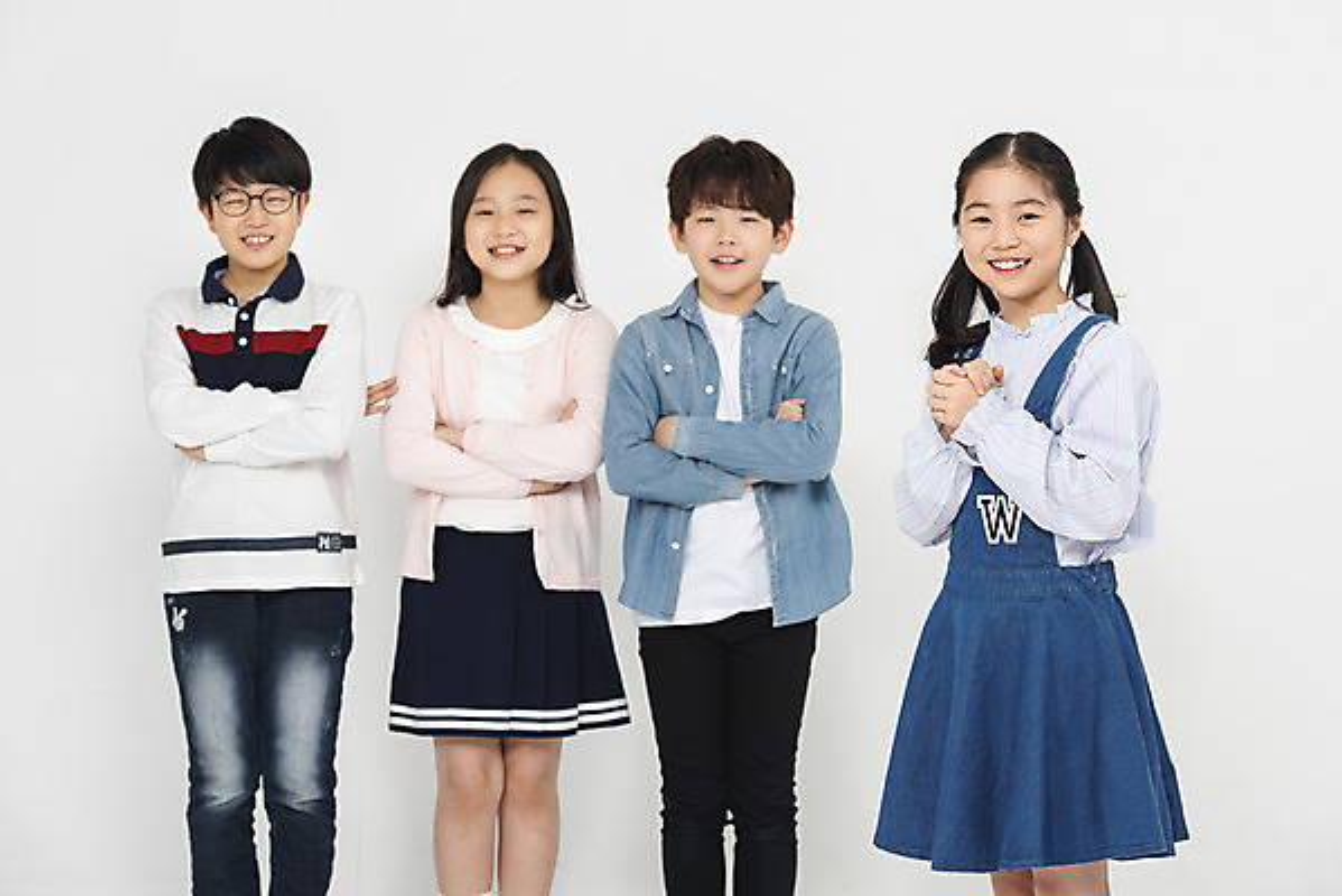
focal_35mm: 110
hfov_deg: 18.6
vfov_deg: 12.5
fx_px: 4102
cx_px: 671
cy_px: 448
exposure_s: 1/125
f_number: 5.6
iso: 100
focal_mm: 110
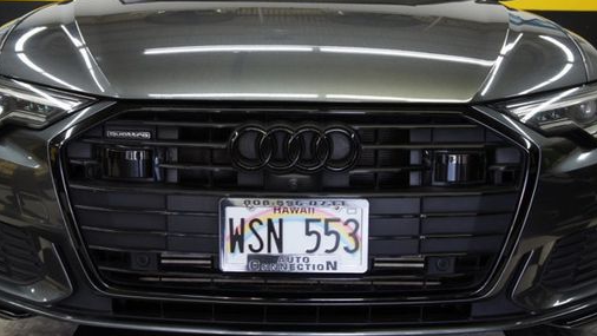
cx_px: 278
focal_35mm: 46
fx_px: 723
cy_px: 136
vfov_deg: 26.1
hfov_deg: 44.8
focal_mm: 23
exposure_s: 1/40
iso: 320
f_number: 4
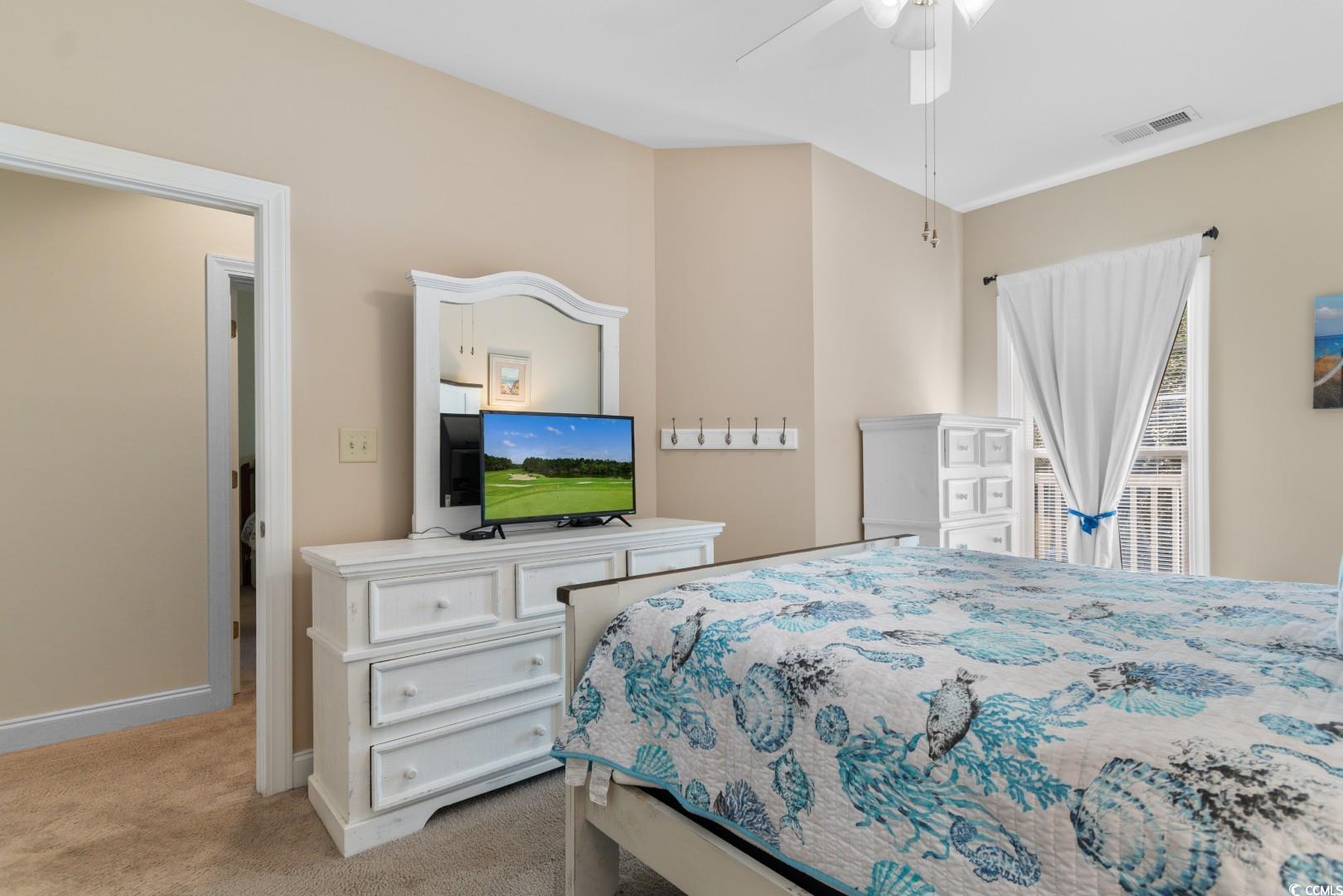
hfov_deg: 96.7
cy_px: 448
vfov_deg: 73.7
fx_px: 597
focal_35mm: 16
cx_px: 672
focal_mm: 11
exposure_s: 1/10
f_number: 4.8
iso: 100
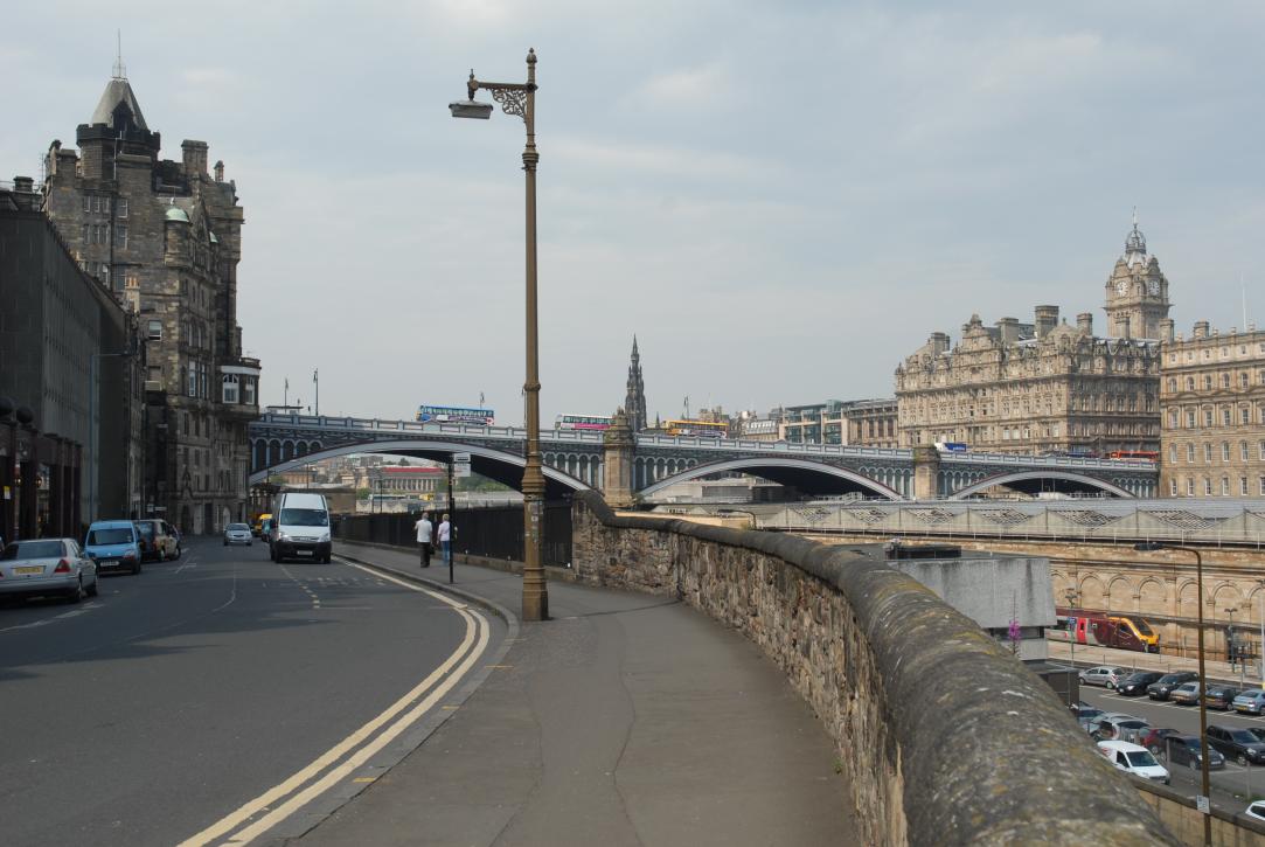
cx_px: 632
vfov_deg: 33.1
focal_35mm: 40
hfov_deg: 47.9
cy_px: 424
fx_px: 1425
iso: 100
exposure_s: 1/200
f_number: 7.1
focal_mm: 27
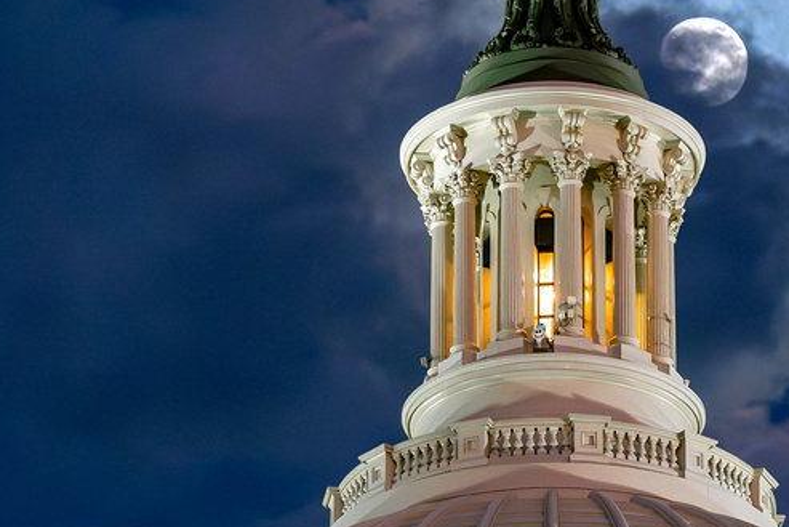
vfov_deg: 3.3
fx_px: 9207
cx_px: 615
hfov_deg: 4.9
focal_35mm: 420
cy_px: 240
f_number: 2.8
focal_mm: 135
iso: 5000
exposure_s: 1/500
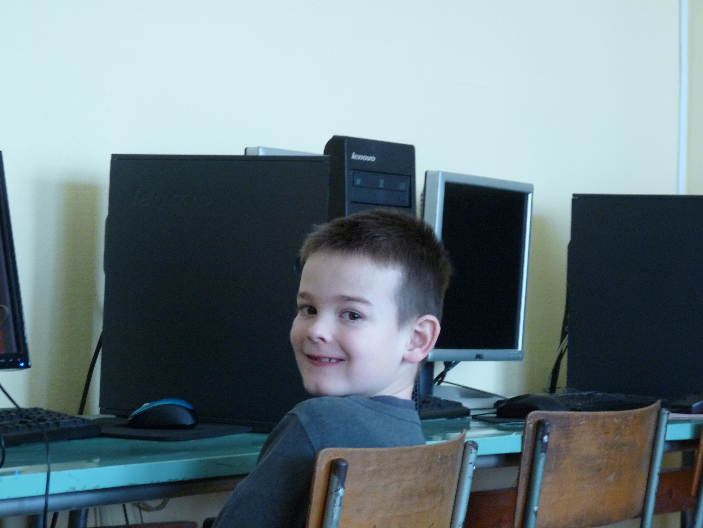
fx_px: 2620
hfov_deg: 15.3
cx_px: 352
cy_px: 264
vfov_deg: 11.5
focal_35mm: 129
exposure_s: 1/8
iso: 400
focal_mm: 23
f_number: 3.6
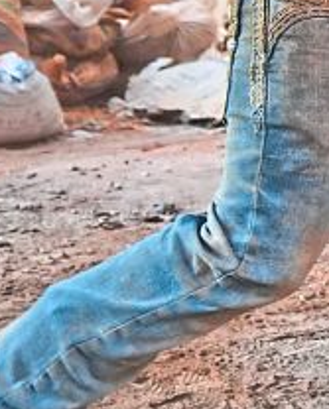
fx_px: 1627
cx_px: 944
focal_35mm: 134
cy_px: -222
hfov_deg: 9.4
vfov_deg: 13.4
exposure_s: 1/200
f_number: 3.5
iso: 1000
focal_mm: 24
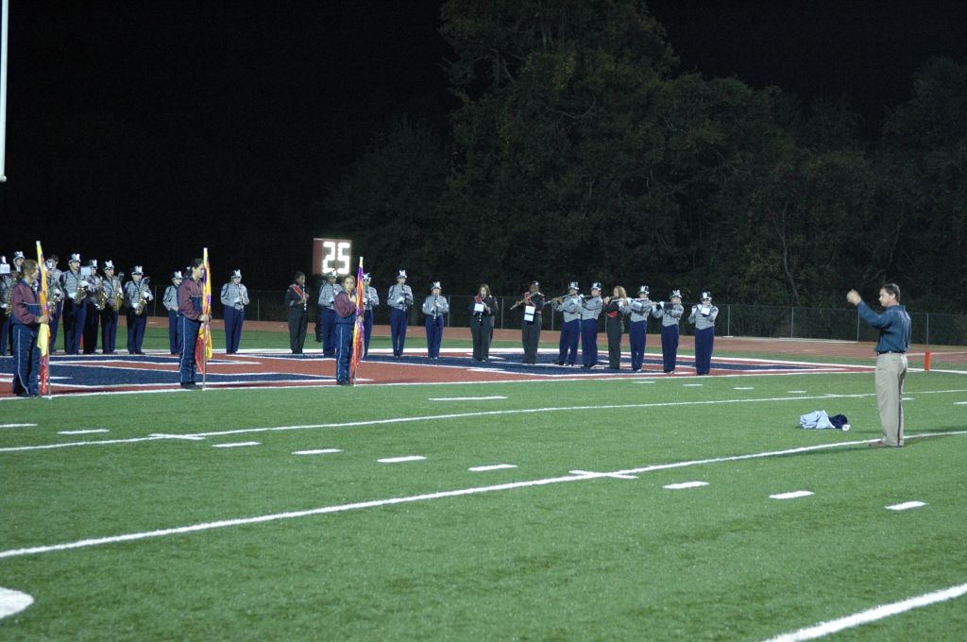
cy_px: 321
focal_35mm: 82
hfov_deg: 24.6
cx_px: 484
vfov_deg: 16.5
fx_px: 2213
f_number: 2.8
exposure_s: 1/60
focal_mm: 55
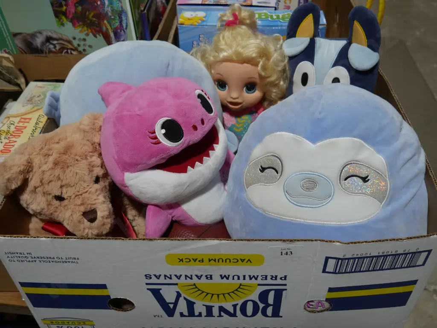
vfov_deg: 41.8
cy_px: 164
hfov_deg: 53.9
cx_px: 218
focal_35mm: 34
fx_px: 429
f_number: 4
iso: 200
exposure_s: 1/125
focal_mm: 17
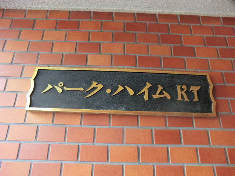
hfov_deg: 71.6
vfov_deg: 56.8
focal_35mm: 24
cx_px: 118
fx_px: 163
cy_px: 88
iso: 400
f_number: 3.2
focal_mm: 4.3
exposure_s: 1/60
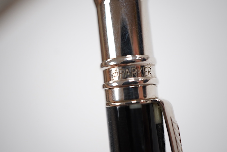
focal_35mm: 45
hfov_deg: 43.6
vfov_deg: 29.9
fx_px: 284
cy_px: 76
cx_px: 114
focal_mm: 30
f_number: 5
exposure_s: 1/125
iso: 500
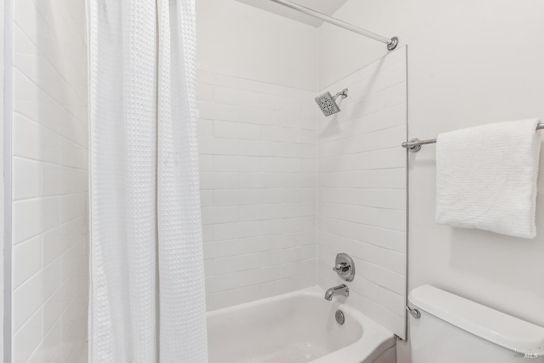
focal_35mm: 16
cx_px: 272
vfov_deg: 73.7
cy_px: 182
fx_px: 242
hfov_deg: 96.7
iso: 200
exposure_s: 1/4
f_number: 11
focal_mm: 16
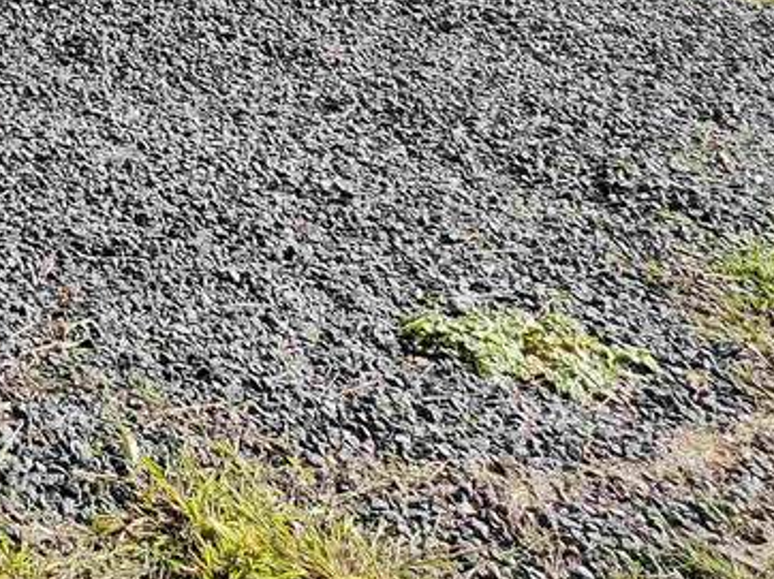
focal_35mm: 92
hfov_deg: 18.5
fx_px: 2056
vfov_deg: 14.5
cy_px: -397
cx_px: -445
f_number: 2.4
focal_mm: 4.3
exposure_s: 1/777
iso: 50
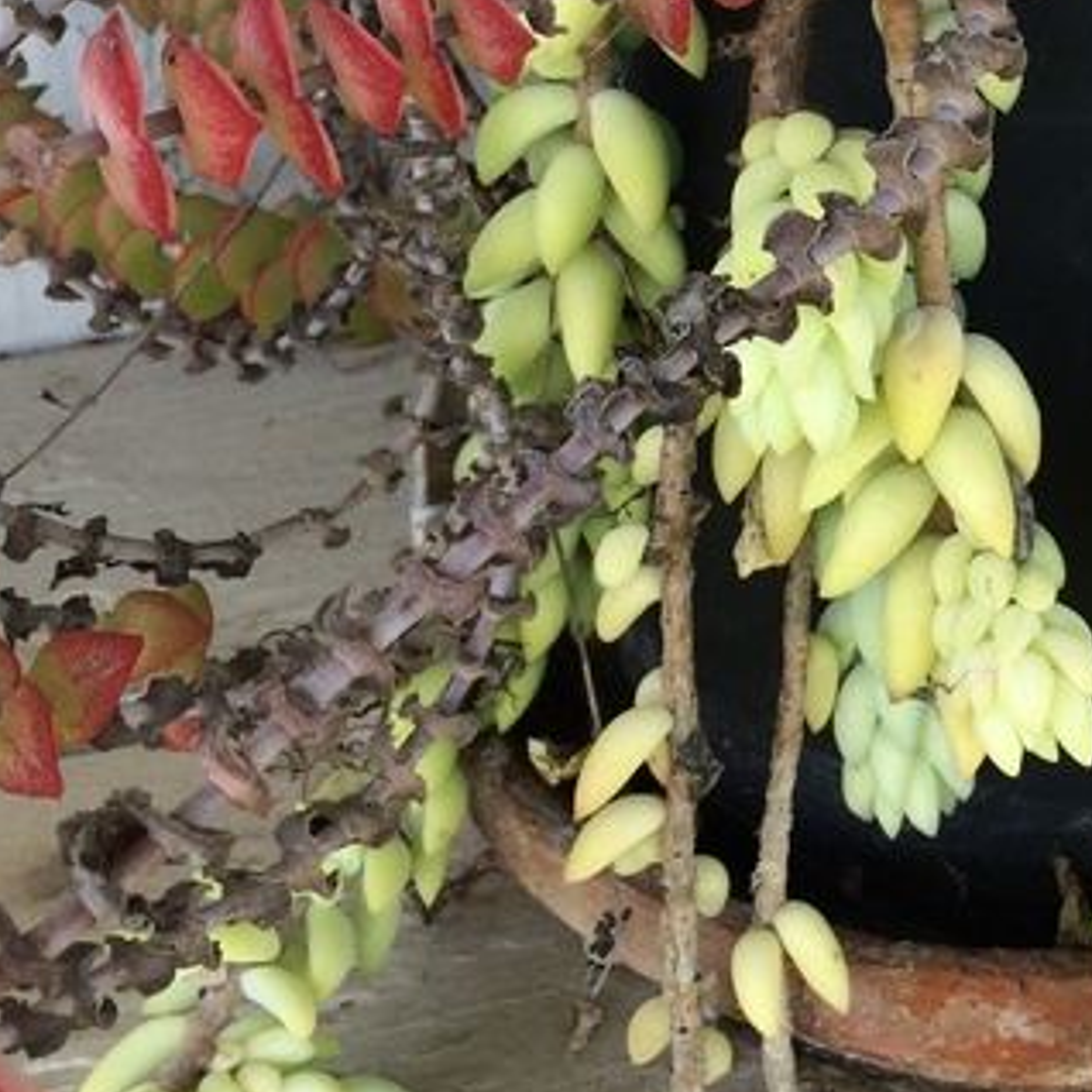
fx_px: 2677
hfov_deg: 22.0
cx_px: 1144
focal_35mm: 75
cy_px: 180
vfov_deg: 22.7
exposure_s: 1/266
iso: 32
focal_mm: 4.12
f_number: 2.2
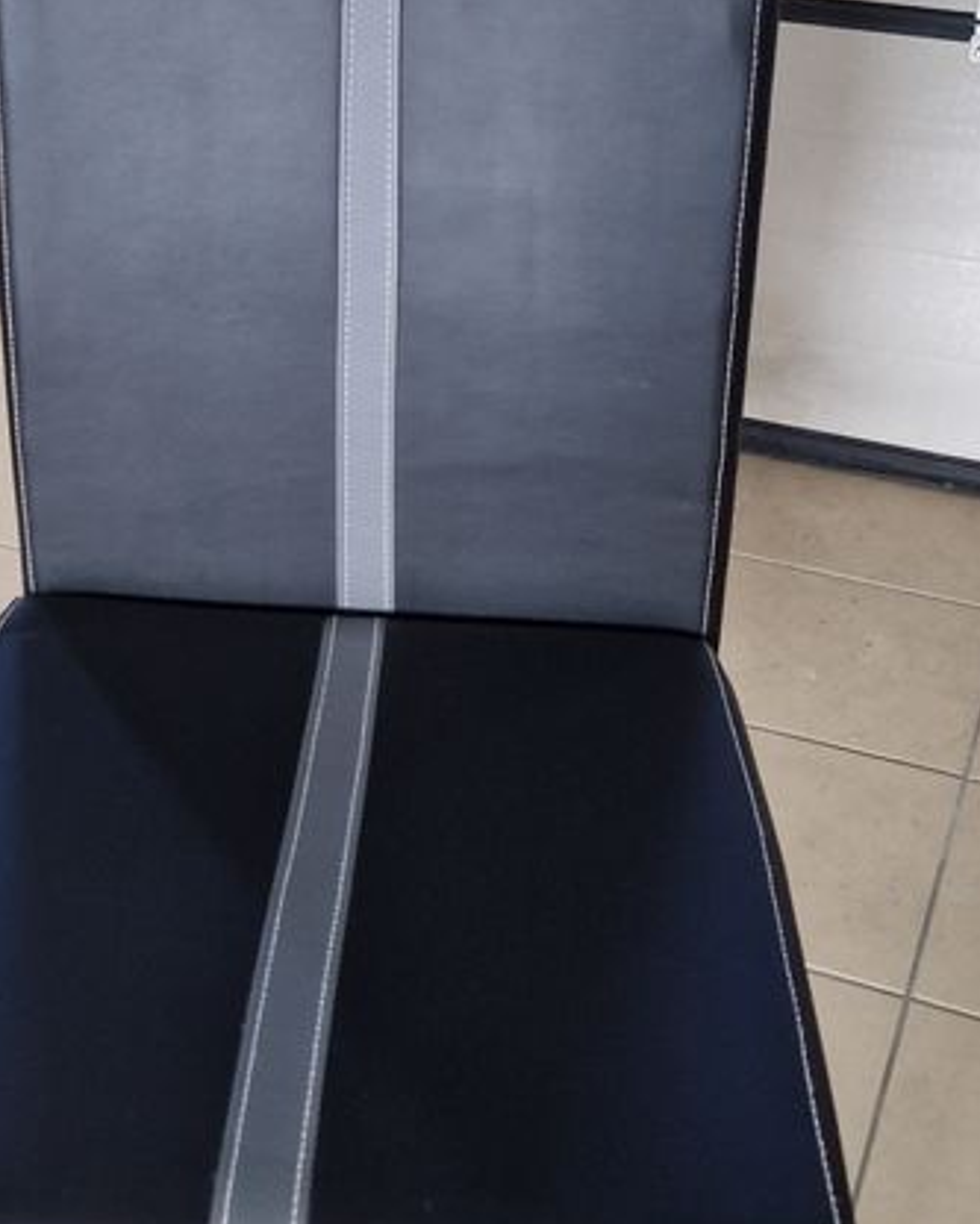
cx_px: 388
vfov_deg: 34.7
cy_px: 518
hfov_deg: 28.0
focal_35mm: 54
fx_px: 1957
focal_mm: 5.4
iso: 64
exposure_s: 1/100
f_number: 1.8
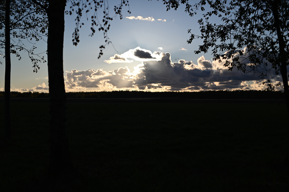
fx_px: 401
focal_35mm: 50
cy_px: 96
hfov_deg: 39.6
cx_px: 144
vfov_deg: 27.0
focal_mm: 50
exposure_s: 1/8000
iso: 100
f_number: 1.4
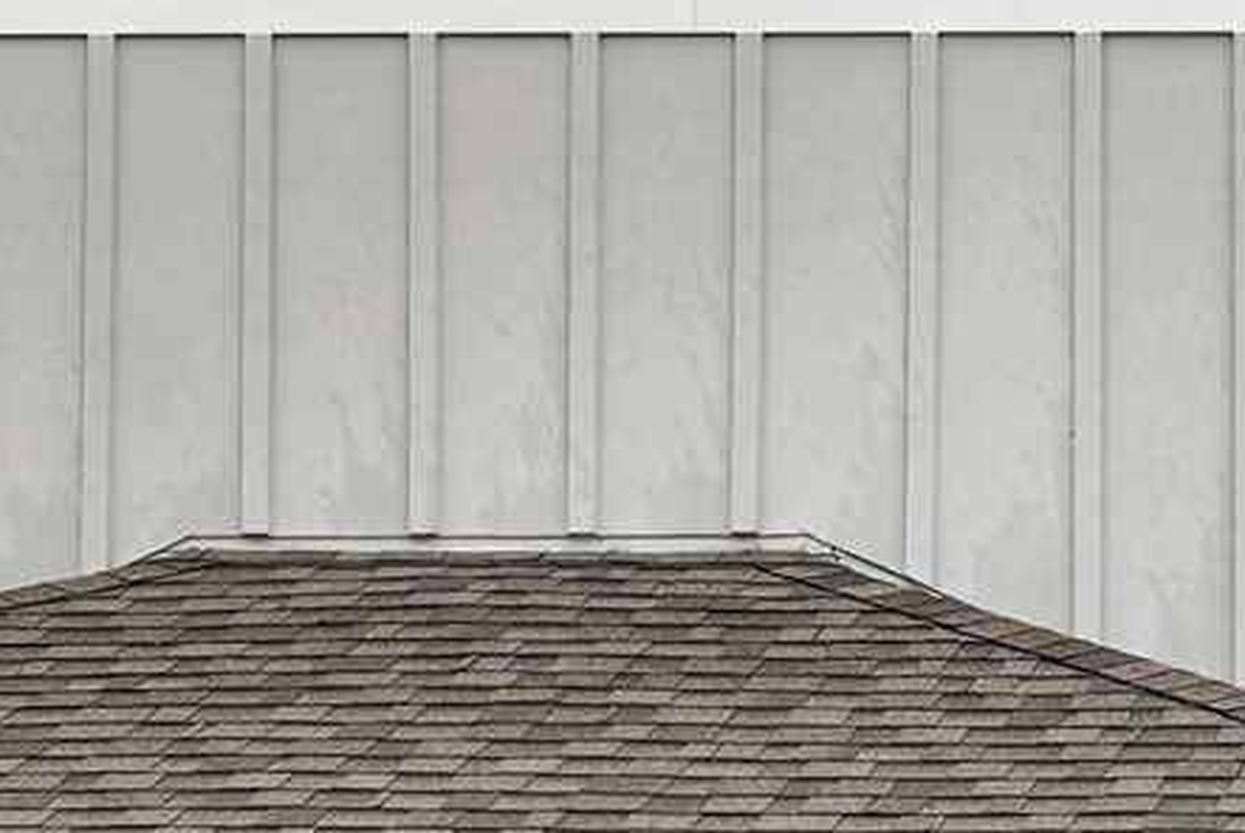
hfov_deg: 11.7
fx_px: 5781
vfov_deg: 7.9
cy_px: 1694
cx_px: 1939
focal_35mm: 167
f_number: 8
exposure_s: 1/30
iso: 100
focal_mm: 24
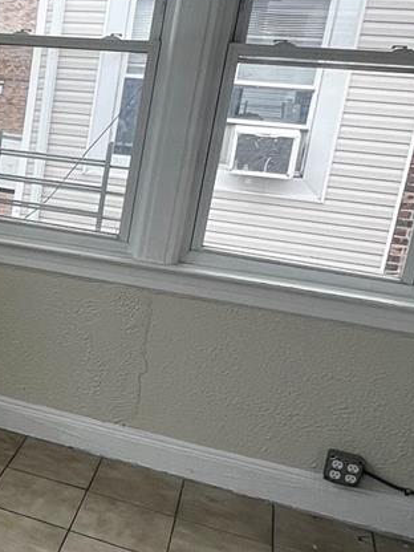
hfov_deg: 24.4
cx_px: -187
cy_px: 256
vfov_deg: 39.6
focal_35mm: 48
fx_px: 765
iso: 32
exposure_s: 1/99
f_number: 1.8
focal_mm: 1.57
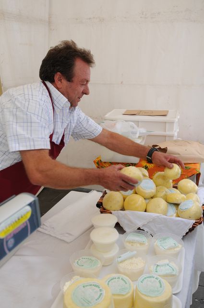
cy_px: 154
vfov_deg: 53.2
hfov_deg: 36.8
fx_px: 307
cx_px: 102
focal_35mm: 36
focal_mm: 24
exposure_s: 1/160
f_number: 6.3
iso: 200
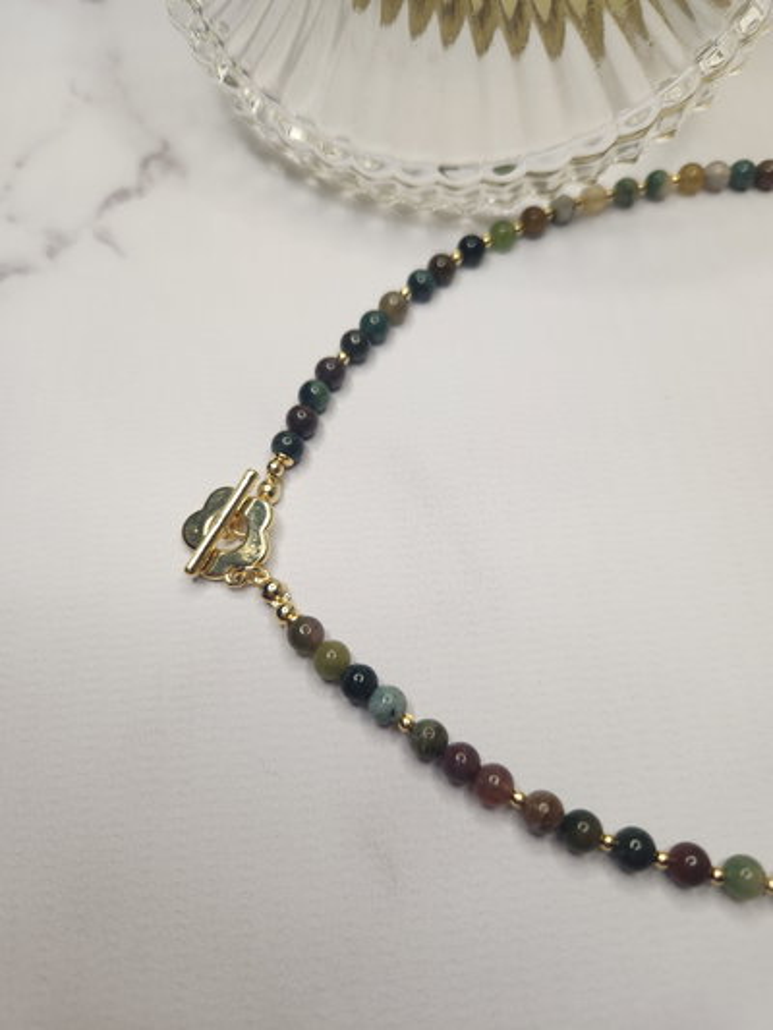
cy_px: 515
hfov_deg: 58.9
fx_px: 685
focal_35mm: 23
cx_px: 386
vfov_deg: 73.9
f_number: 1.8
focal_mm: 5.4
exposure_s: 1/50
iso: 80
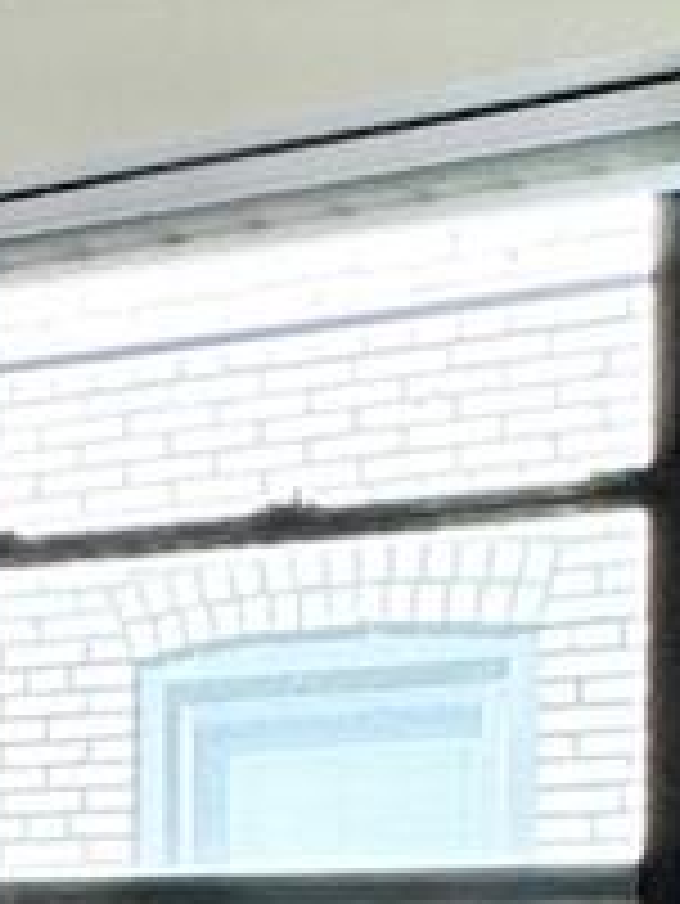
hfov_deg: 9.7
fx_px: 2800
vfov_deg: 17.6
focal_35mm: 107
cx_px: -1500
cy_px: 1061
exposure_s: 1/120
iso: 80
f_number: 2.2
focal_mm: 2.22
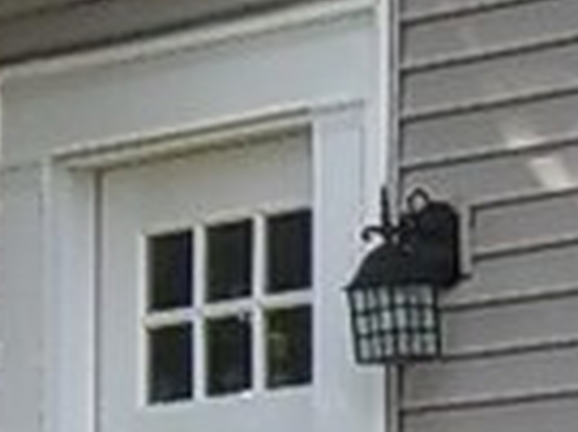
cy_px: 577
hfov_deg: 7.3
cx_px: 963
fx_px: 4438
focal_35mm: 266
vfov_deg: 5.5
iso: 64
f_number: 3.8
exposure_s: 1/160
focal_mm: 6.2
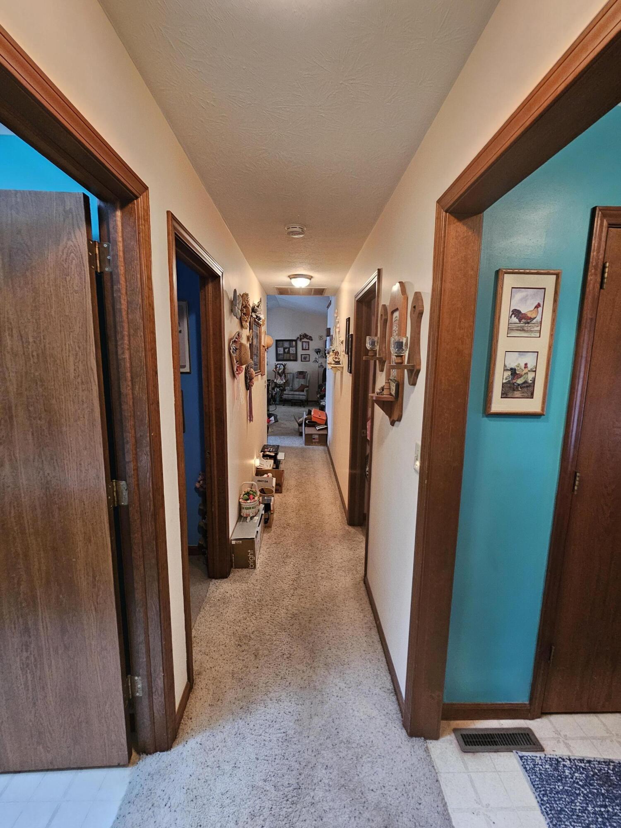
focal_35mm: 13
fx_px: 311
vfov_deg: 106.2
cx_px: 310
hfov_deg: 89.9
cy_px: 414
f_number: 2.2
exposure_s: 1/40
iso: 400
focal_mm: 2.2
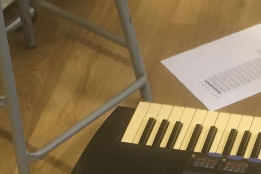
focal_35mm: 162
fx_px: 1174
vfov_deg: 8.2
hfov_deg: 12.6
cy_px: 317
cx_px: 236
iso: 125
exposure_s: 1/33
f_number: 2.2
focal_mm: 4.15
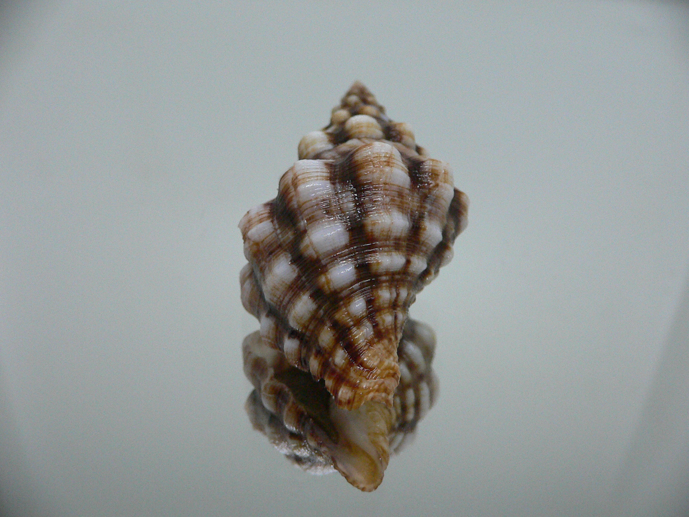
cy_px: 258
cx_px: 344
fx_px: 697
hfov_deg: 52.6
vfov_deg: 40.7
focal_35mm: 35
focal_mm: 4.6
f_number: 2.8
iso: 200
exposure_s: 1/60
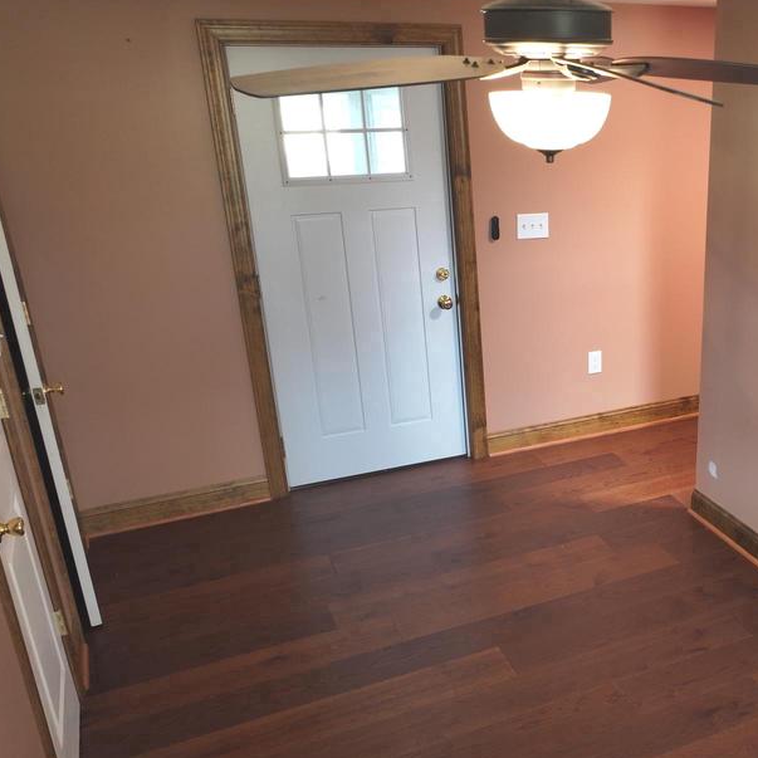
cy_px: 432
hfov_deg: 43.8
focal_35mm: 36
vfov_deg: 45.9
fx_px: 892
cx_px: 612
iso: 250
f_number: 2.8
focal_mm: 12.29
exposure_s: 1/15
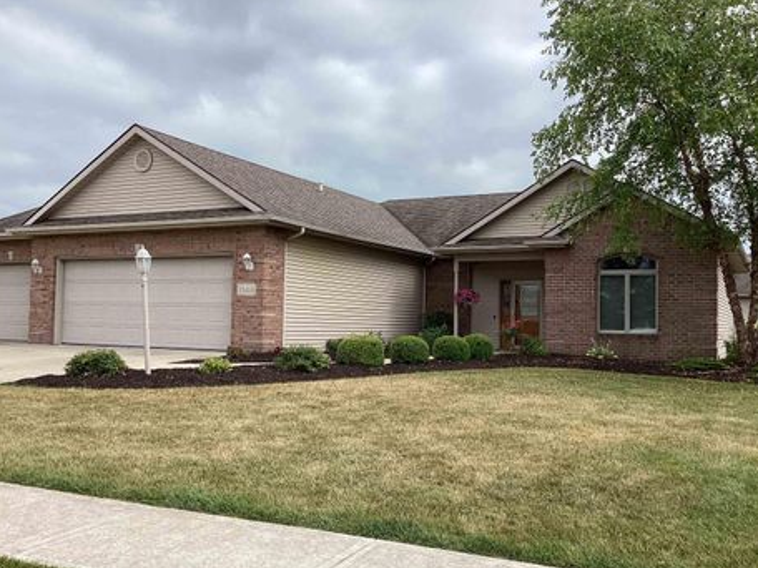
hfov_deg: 54.0
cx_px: 372
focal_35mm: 34
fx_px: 745
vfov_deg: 41.8
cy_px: 295
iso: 25
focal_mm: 3.3
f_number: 2.4
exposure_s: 1/1404
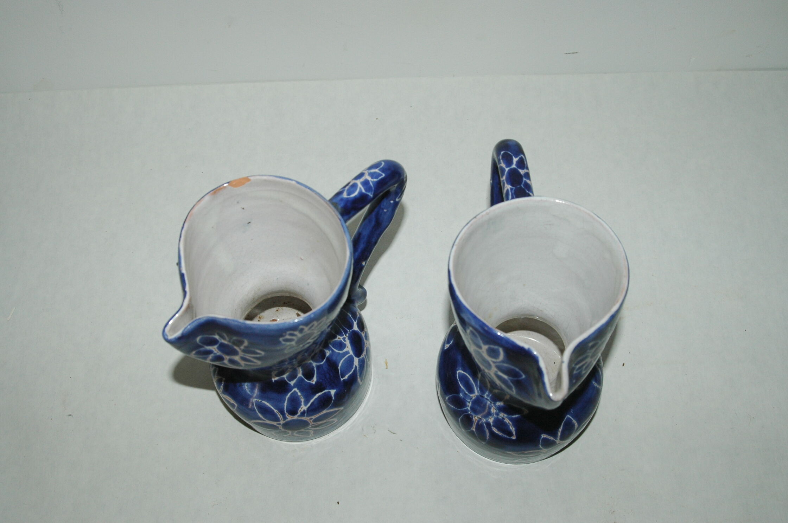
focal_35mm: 42
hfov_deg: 46.4
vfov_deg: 31.8
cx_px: 394
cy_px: 262
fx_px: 918
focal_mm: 28
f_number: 7.1
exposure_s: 1/125
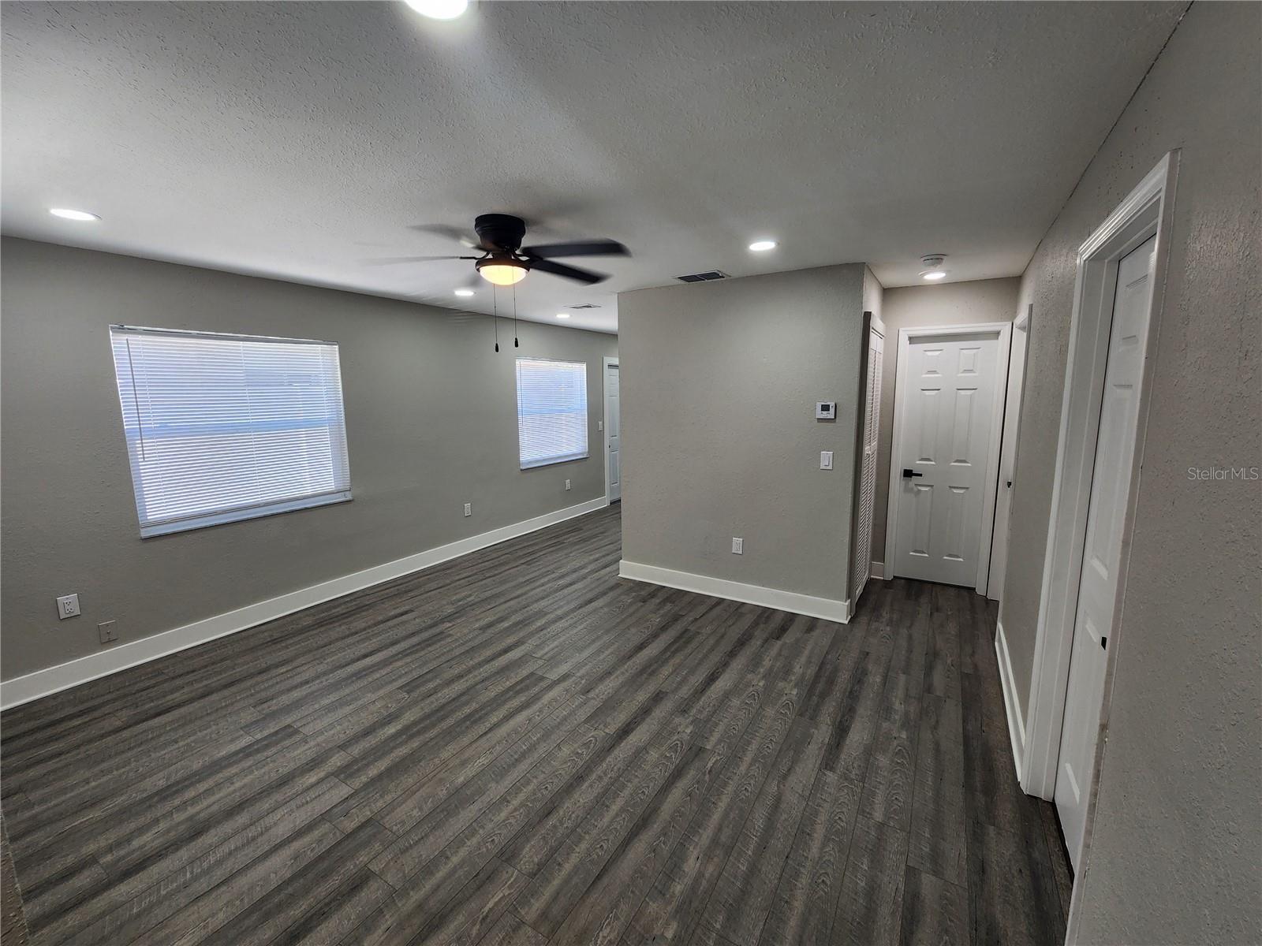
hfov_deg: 106.2
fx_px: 474
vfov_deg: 89.9
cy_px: 473
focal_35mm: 13
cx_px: 631
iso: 64
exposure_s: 1/60
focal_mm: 2.2
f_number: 2.2
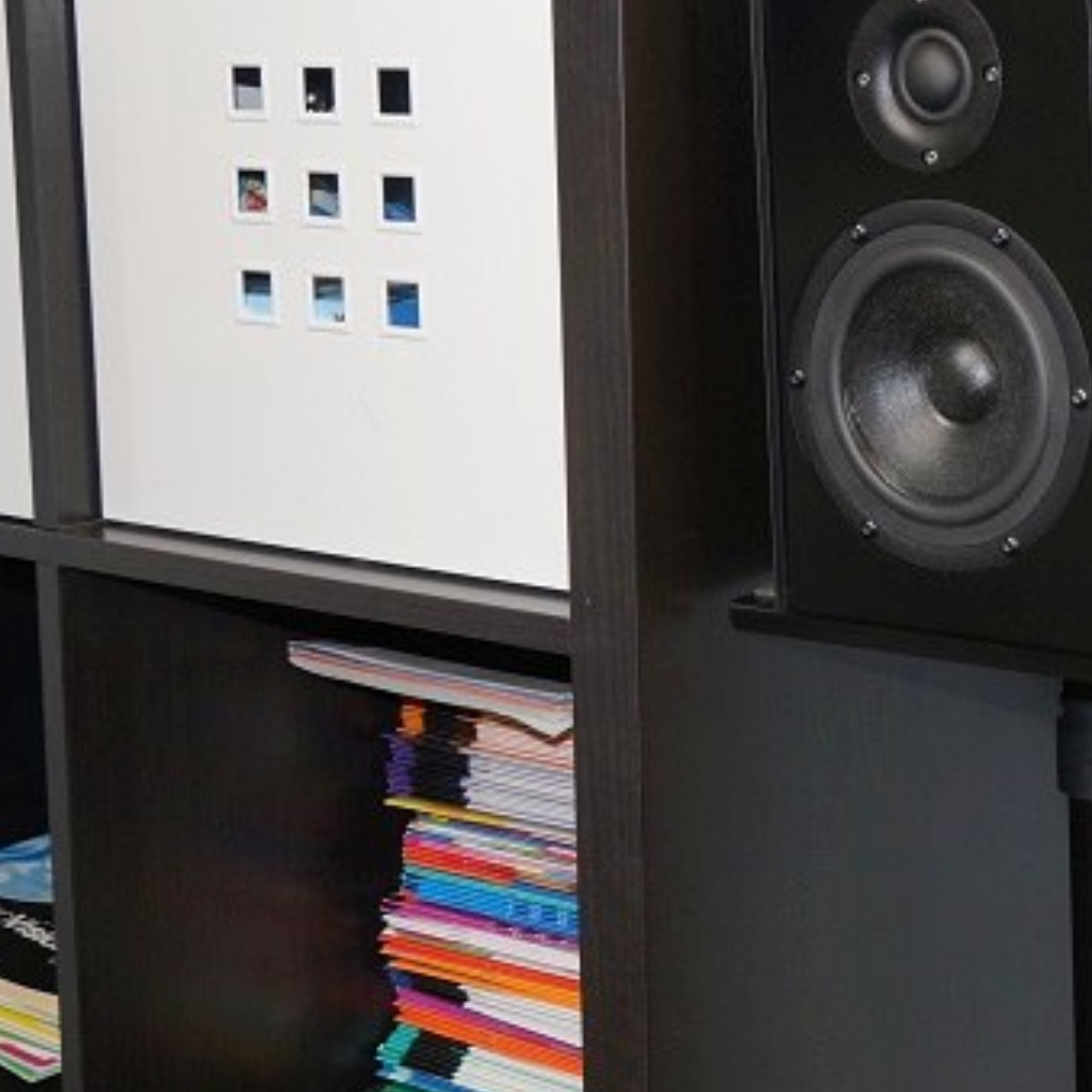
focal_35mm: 66
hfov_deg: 24.9
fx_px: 2356
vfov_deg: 25.8
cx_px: 1092
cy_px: 285
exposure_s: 1/60
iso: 400
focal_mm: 22
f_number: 4
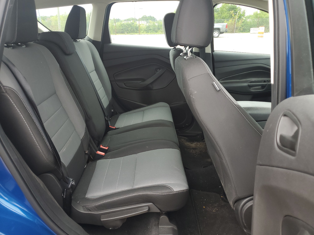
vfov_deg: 53.1
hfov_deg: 67.3
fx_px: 236
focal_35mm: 26
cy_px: 118
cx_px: 157
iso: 50
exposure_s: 1/227
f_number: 1.5
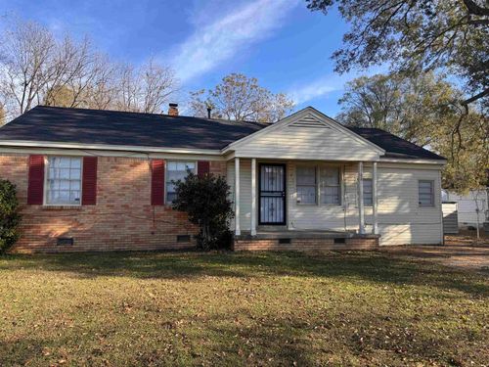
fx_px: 339
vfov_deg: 56.8
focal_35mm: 24
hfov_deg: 71.6
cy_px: 184
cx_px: 244
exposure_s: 1/1767
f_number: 1.78
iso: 80
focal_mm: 6.76
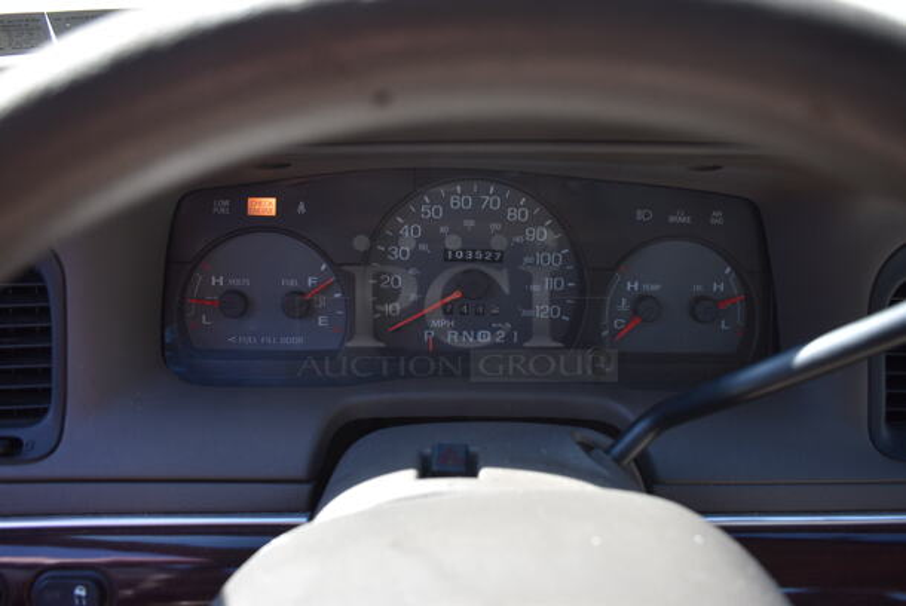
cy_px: 303
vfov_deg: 43.7
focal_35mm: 30
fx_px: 756
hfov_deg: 61.9
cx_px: 453
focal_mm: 20
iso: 400
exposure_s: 1/250
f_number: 5
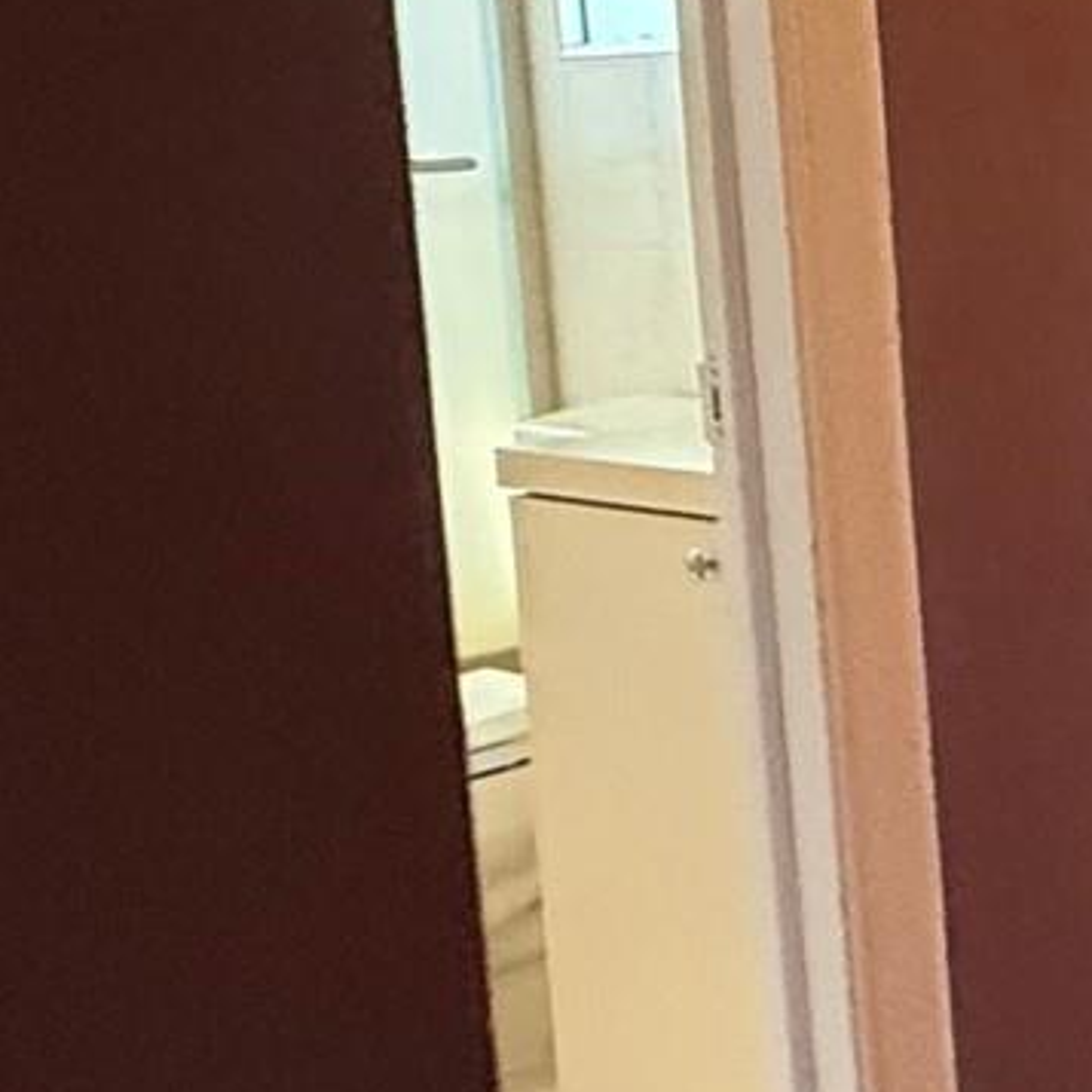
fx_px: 2534
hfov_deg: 18.5
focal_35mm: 71
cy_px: 300
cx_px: 2004
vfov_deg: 24.1
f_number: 2.2
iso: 640
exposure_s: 1/60
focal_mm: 2.22
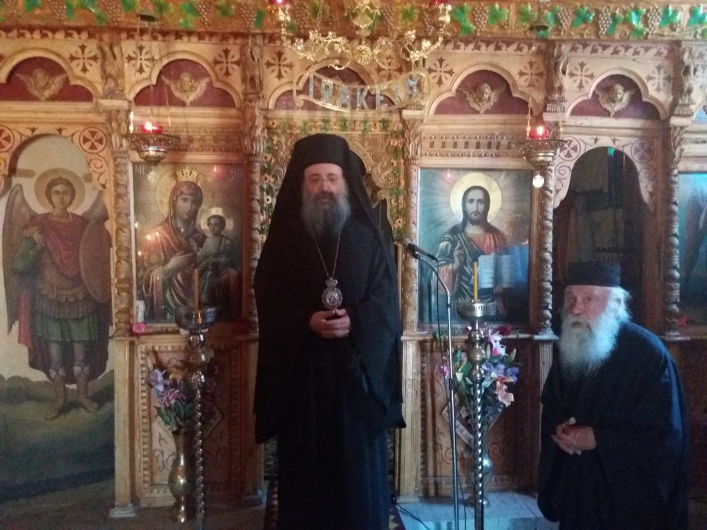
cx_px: 354
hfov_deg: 63.4
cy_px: 265
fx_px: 572
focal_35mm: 28
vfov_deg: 49.7
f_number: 1.9
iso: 1250
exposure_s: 1/17
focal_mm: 3.7
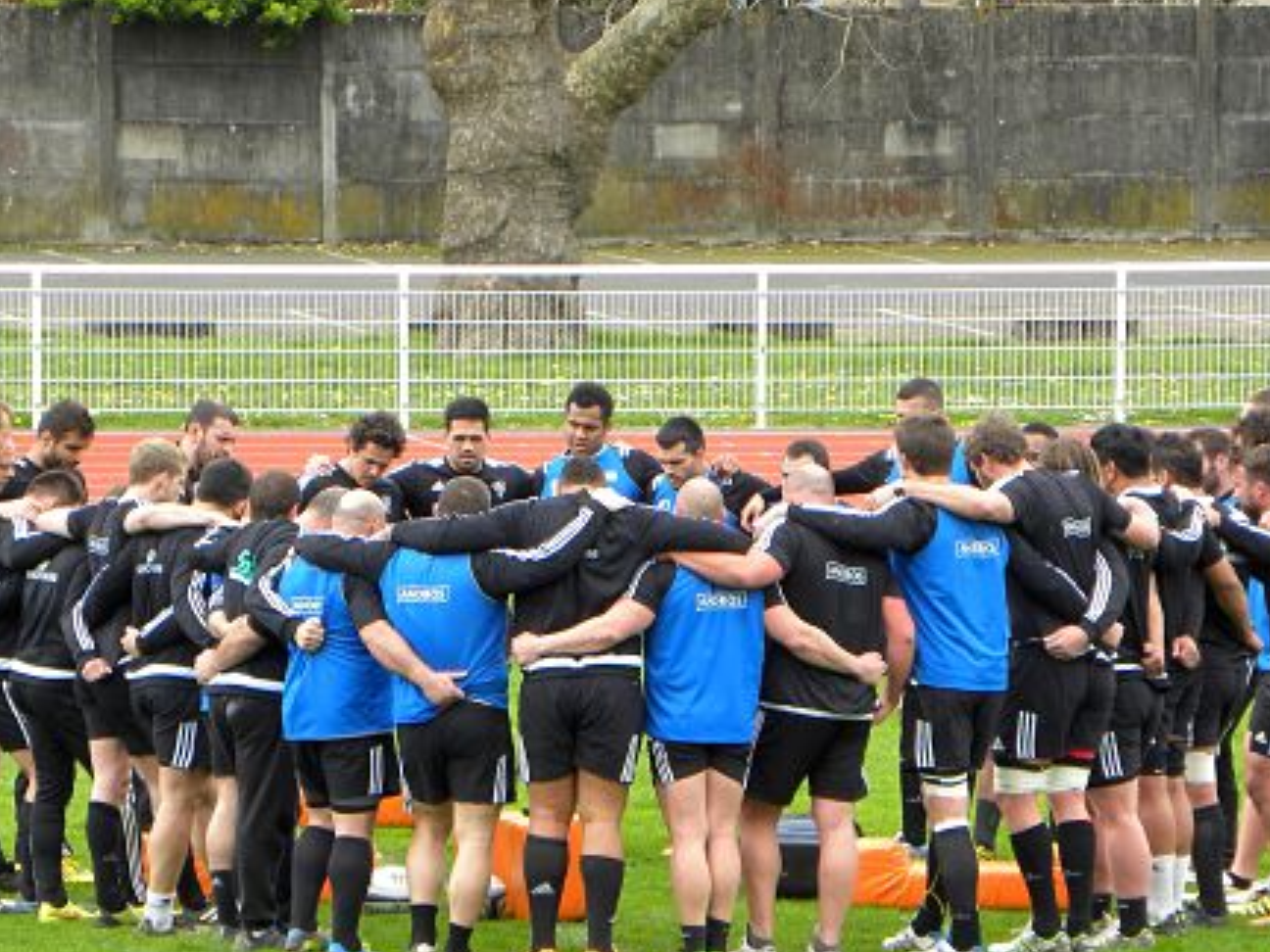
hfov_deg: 4.2
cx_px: 588
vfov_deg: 3.2
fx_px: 17170
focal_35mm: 468
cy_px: 594
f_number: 5
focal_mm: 59.9
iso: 64
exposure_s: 1/83.1
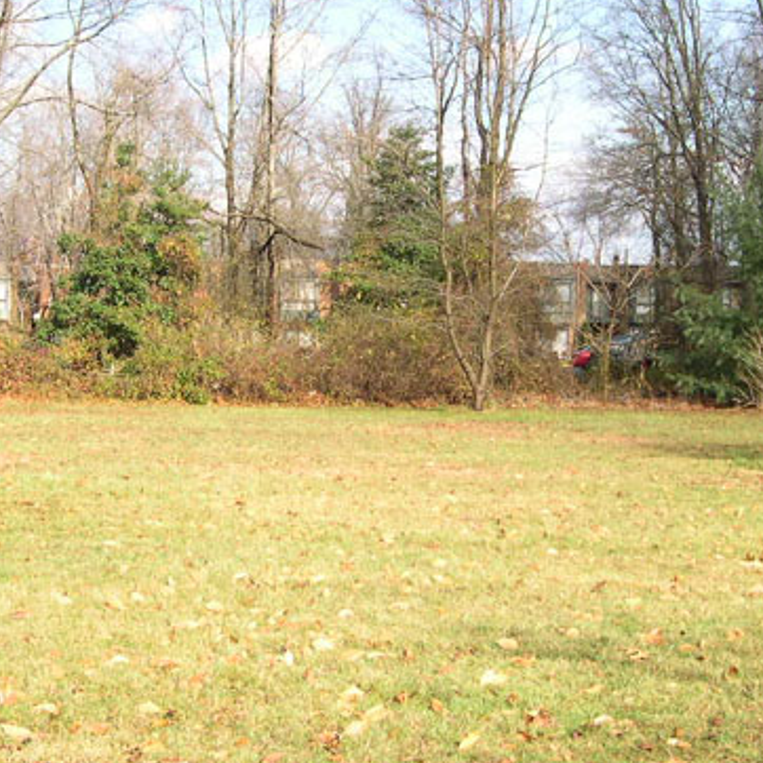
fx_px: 1621
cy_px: 353
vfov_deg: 26.5
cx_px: 266
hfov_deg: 26.4
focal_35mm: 65
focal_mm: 8
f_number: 2.8
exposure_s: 1/482
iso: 100
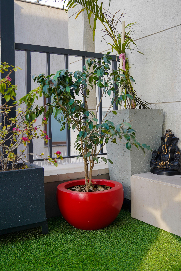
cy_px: 136
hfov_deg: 36.9
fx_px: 271
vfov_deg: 53.1
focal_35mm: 36
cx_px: 90
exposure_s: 1/250
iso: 125
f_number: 2.8
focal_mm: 24
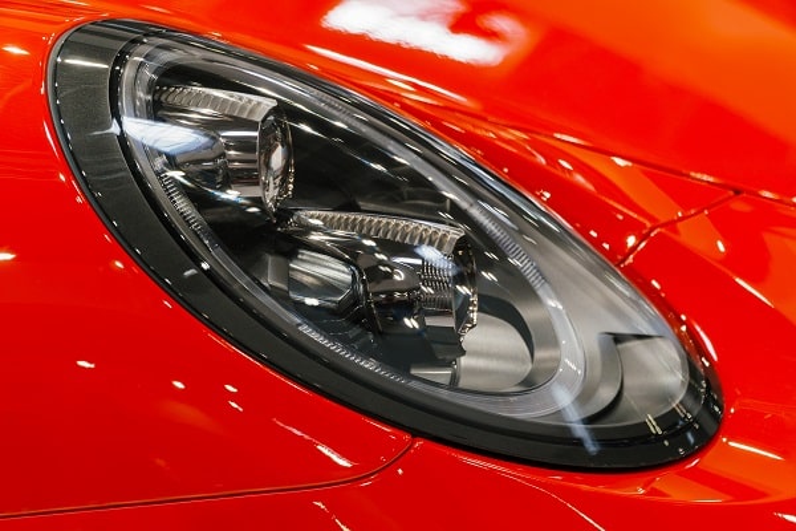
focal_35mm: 124
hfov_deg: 16.5
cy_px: 266
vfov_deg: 11.0
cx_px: 398
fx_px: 2753
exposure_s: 1/60
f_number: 4
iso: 200
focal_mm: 83
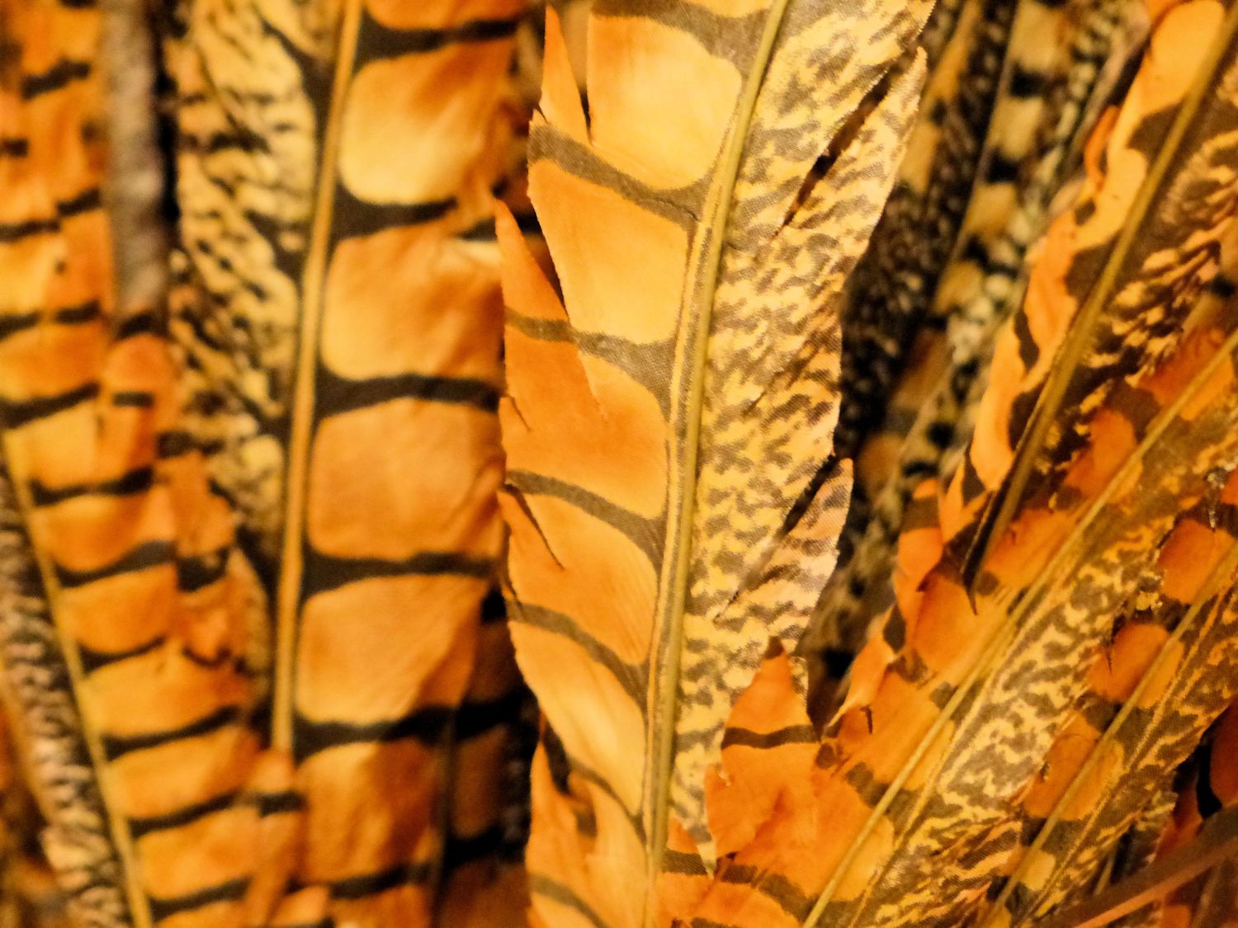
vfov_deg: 3.9
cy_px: 464
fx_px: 13554
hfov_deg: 5.2
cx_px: 619
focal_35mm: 379
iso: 800
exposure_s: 1/15
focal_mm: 68.1
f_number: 2.8
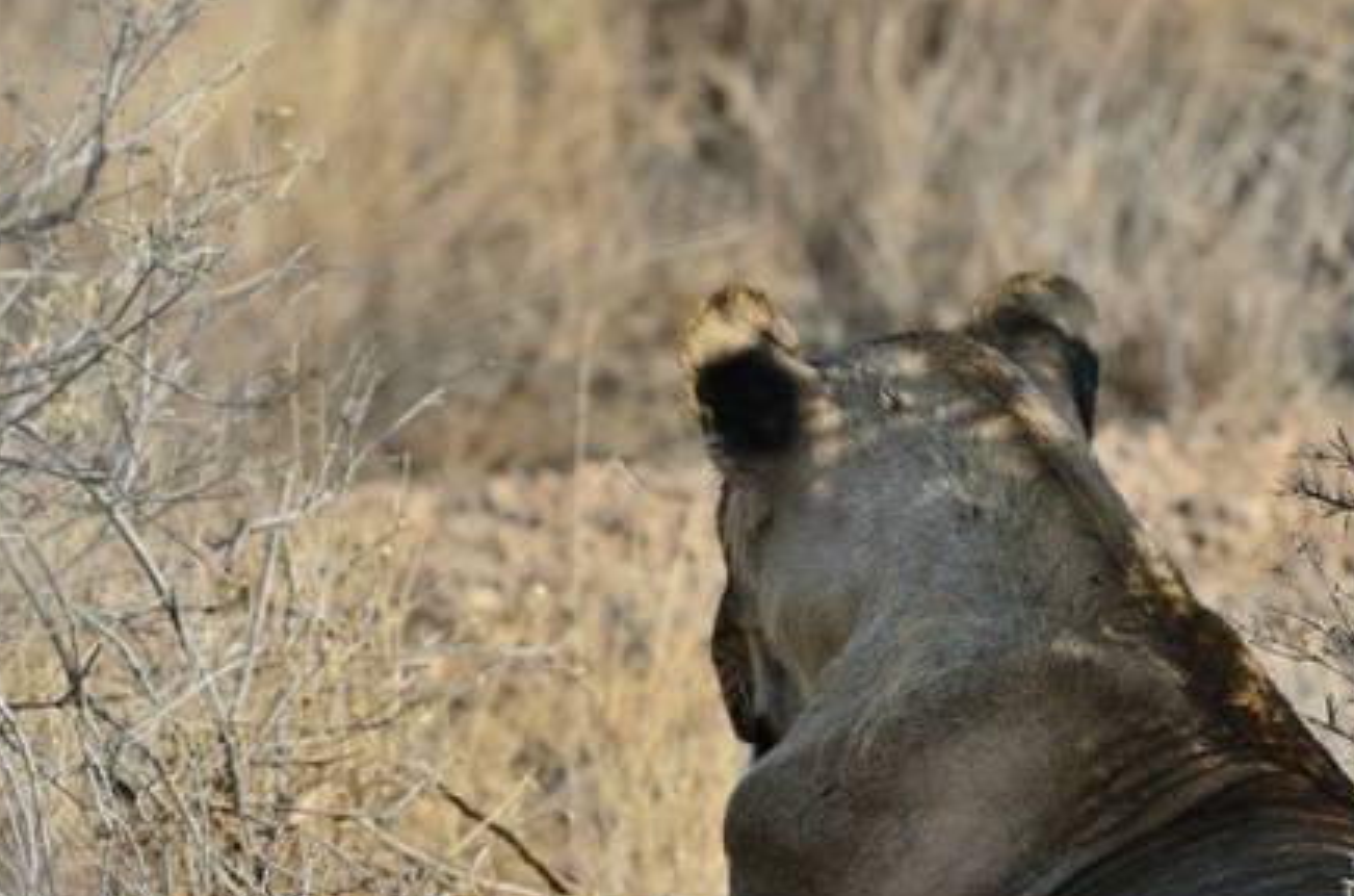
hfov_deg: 2.6
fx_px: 29937
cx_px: 693
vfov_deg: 1.7
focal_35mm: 798
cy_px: 617
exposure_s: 1/640
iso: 200
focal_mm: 330
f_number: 6.3
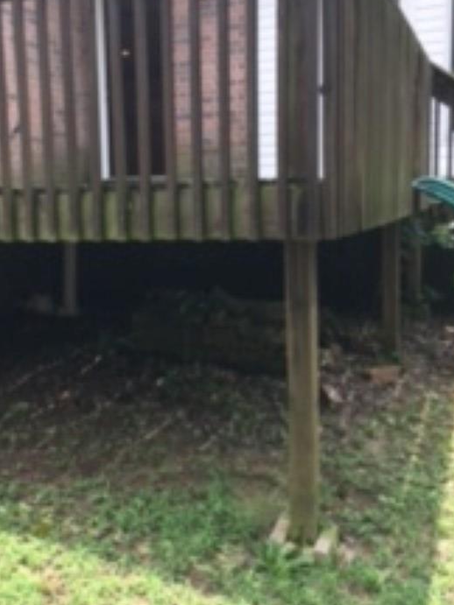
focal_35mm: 43
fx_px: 752
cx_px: 153
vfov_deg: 43.8
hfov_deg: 33.3
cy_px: 285
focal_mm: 4.15
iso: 25
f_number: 2.2
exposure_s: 1/444
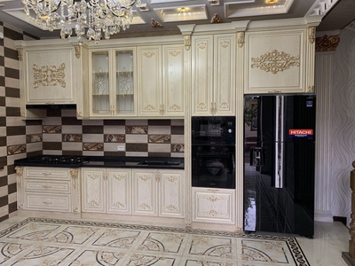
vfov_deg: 53.1
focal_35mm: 26
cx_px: 178
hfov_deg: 67.3
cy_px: 133
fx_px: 267
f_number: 1.8
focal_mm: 4.25
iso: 125
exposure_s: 1/50
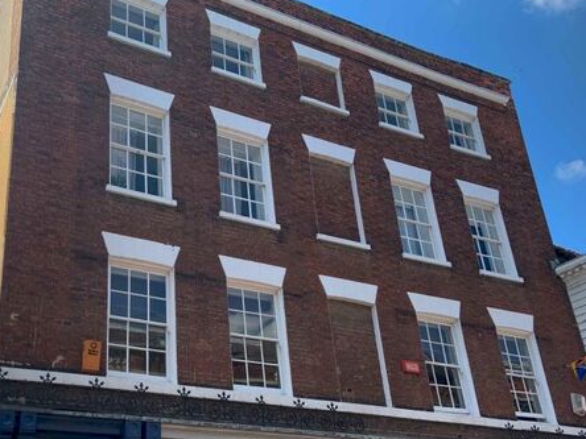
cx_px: 212
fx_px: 694
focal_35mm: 41
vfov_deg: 34.7
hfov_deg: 45.3
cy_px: 305
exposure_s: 1/954
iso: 25
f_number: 1.8
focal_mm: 4.25
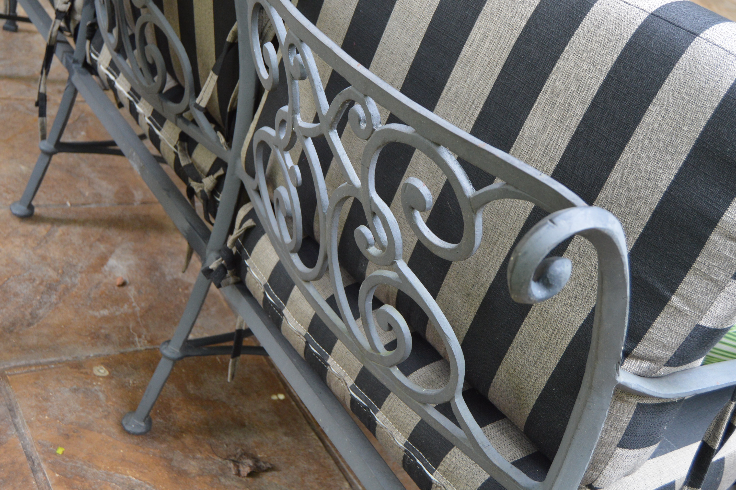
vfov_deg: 29.8
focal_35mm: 45
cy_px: 245
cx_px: 368
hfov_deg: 43.6
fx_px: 919
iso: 900
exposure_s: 1/60
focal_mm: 30
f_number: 4.2
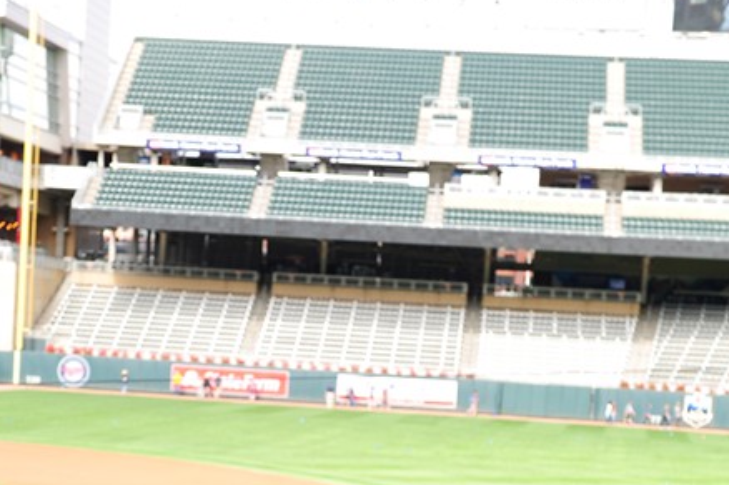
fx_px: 1942
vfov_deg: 13.9
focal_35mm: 96
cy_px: 518
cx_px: 286
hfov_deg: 21.2
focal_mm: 42
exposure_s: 1/250
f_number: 4
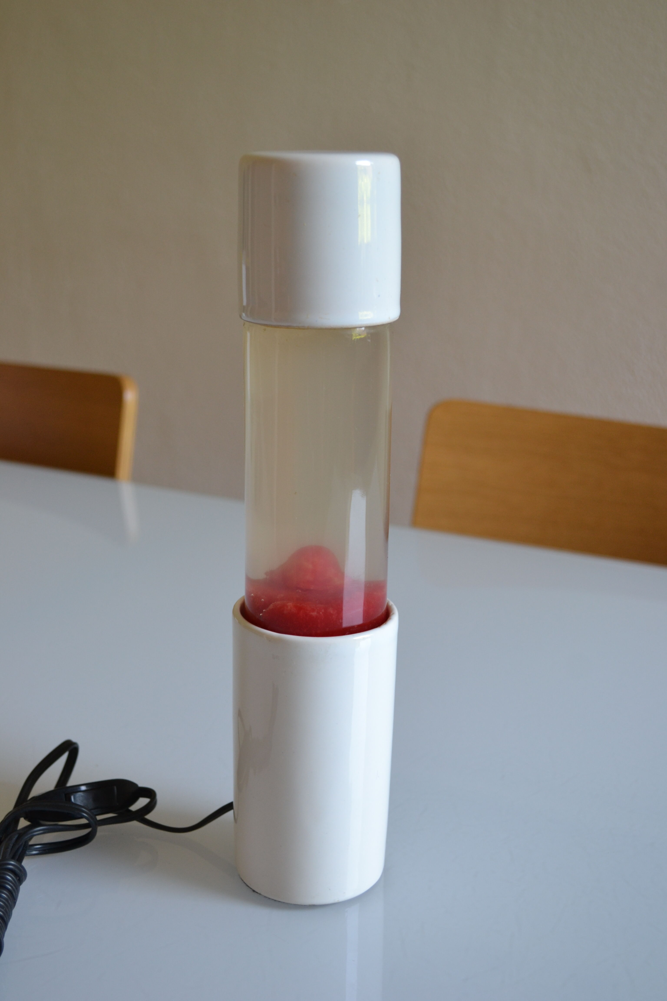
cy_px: 500
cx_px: 334
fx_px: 1334
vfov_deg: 41.1
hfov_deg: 28.1
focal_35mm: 48
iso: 400
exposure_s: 1/50
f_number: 4.8
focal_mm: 32
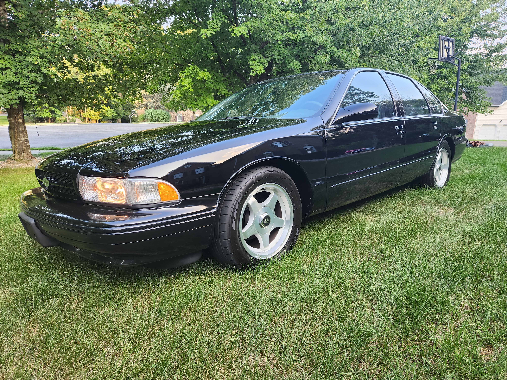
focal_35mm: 23
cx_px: 254
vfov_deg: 58.9
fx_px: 337
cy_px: 190
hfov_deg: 73.9
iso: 100
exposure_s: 1/180
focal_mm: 5.4
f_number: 1.8
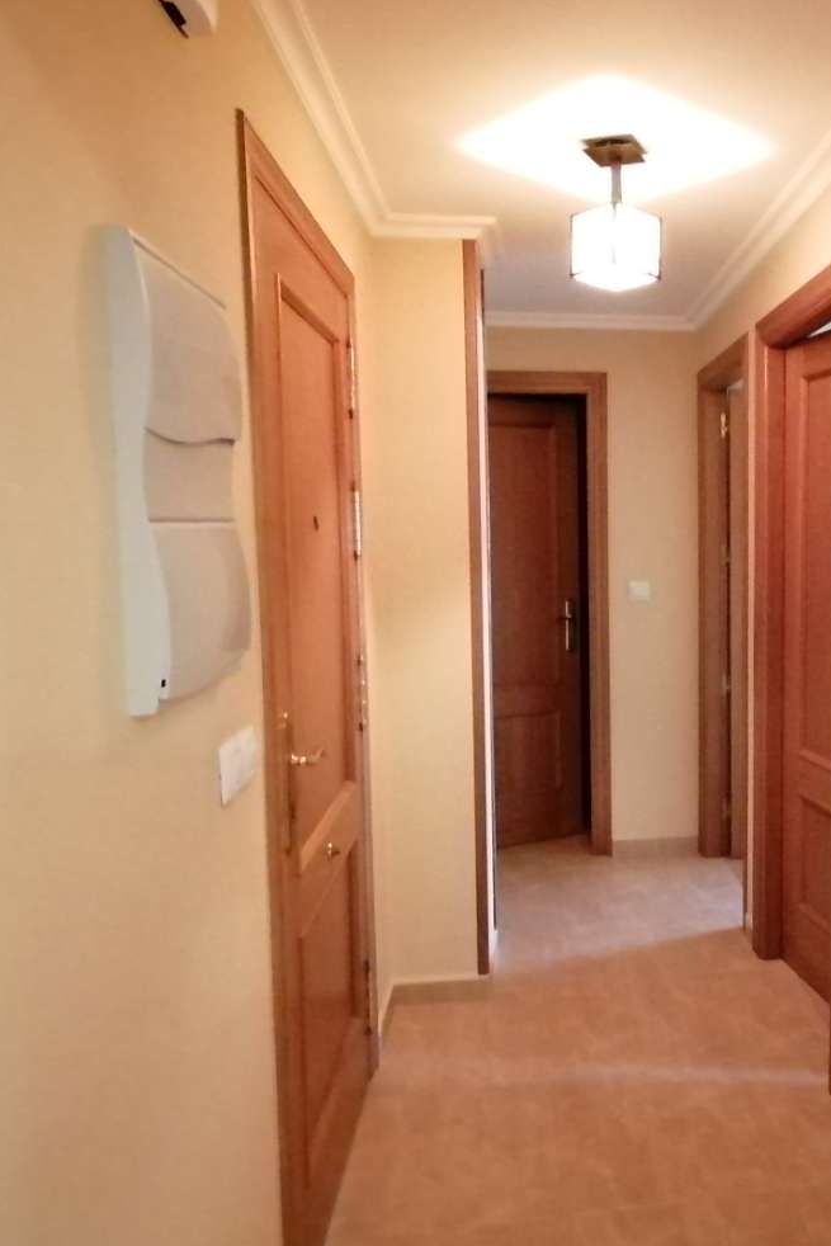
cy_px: 611
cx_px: 665
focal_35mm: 27
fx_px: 934
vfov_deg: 67.4
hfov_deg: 45.5
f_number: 2.4
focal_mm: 2.84
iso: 1000
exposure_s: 1/12.5
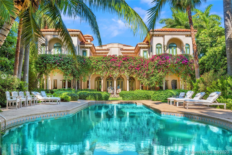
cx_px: 116
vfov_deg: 42.3
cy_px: 78
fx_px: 200
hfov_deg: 60.3
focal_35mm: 31
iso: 100
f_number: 11
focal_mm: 31
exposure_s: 1/50
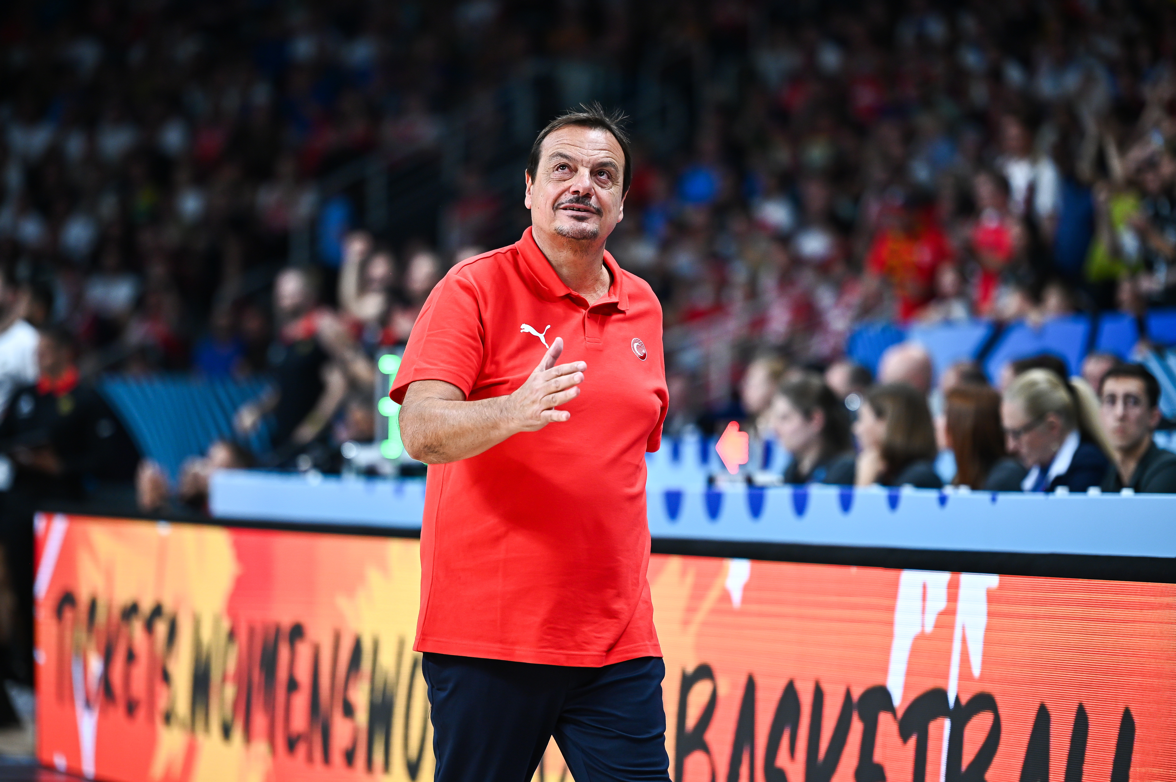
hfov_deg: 11.4
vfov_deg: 7.6
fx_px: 5876
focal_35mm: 180
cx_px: 588
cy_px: 391
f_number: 2.8
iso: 1250
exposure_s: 1/800
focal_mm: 180
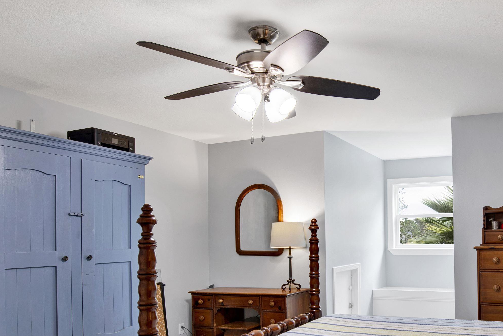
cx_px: 382
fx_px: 391
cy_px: 235
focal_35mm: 28
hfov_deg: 61.5
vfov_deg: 45.4
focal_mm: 18
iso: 200
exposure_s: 1/5
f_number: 11
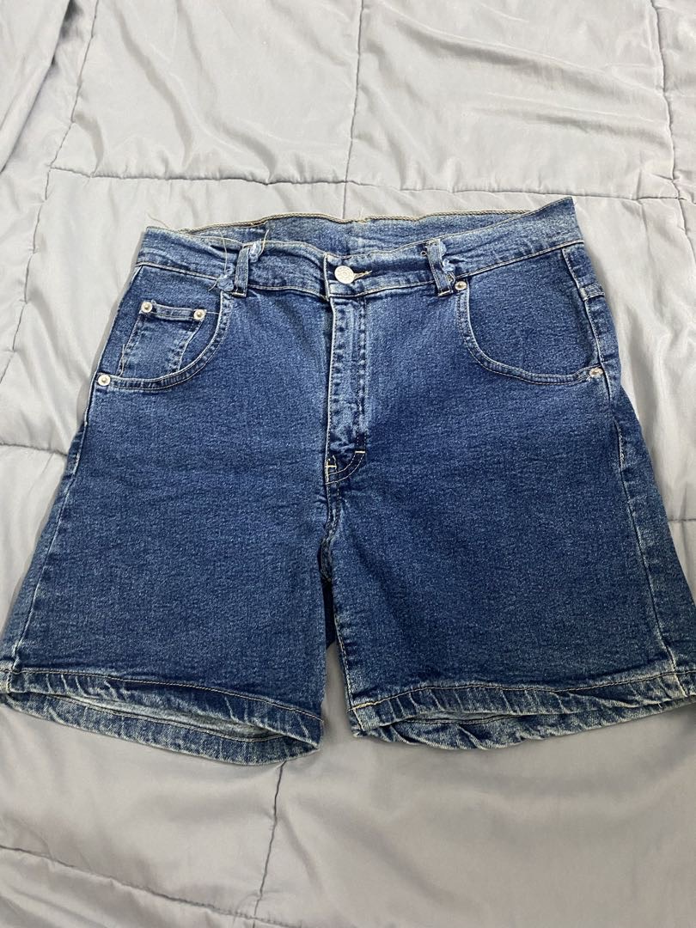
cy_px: 464
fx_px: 697
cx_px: 348
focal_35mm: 26
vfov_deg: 67.3
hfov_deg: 53.1
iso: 500
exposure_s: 1/25
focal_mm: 4.25
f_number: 1.8
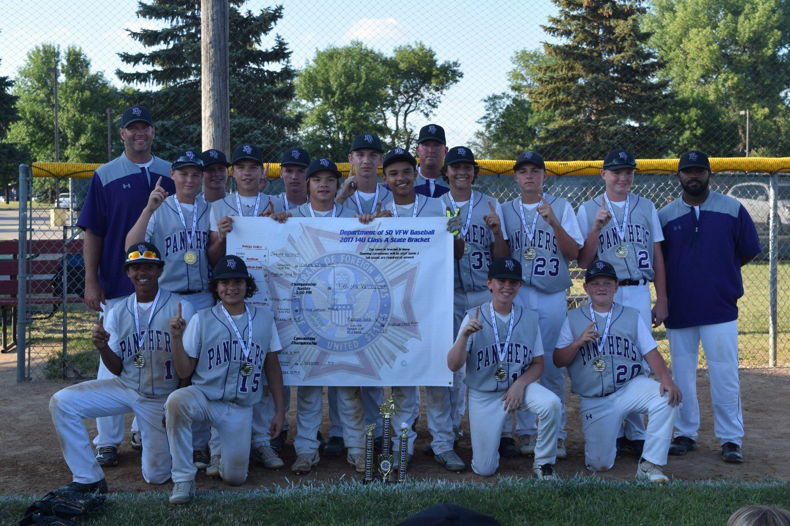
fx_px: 1053
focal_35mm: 48
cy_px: 263
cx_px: 395
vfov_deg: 28.1
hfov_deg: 41.1
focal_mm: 32
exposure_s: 1/250
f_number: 8
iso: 250
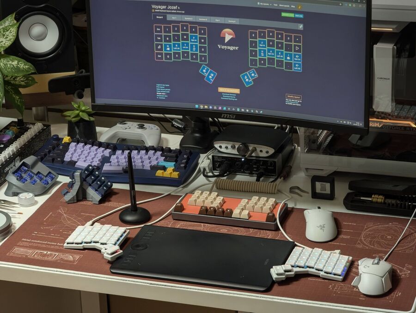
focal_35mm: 117
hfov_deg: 16.8
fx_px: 1408
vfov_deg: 12.7
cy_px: 156
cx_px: 208
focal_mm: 19
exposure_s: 1/25
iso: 388
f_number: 3.5
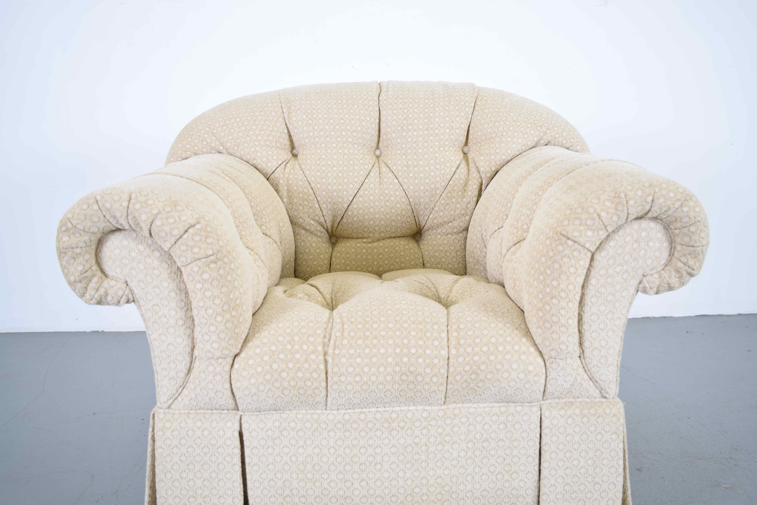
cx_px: 378
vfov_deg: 38.4
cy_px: 252
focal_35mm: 34
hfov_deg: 55.1
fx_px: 725
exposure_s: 1/25
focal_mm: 23
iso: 100
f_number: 3.8
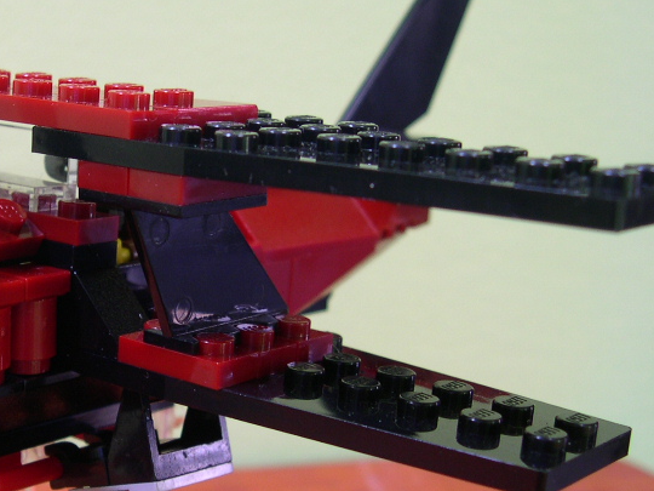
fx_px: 1360
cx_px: 122
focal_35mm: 72
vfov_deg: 20.4
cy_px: 280
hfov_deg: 26.5
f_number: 2.8
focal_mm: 8
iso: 100
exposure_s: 1/7.1
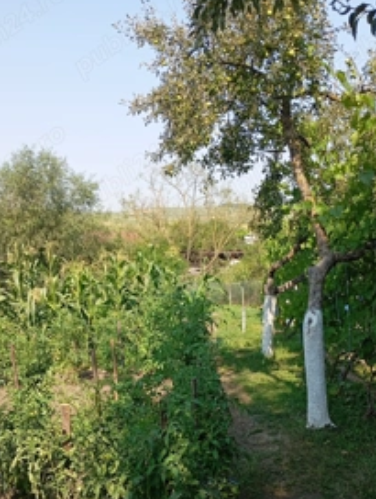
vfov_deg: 44.9
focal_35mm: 41
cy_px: 339
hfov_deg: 35.2
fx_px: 592
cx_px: 198
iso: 102
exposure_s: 1/284
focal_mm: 4.27
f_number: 1.8
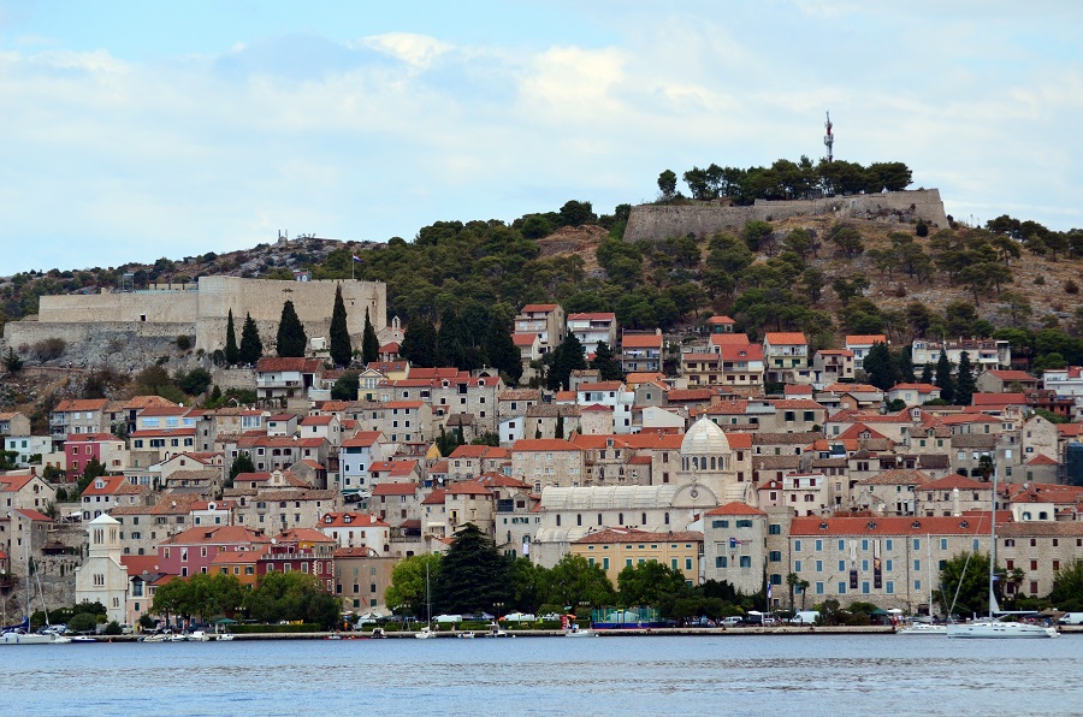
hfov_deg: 11.8
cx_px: 542
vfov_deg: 7.9
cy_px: 358
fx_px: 5223
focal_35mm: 174
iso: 640
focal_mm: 116
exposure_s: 1/4000
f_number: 4.8
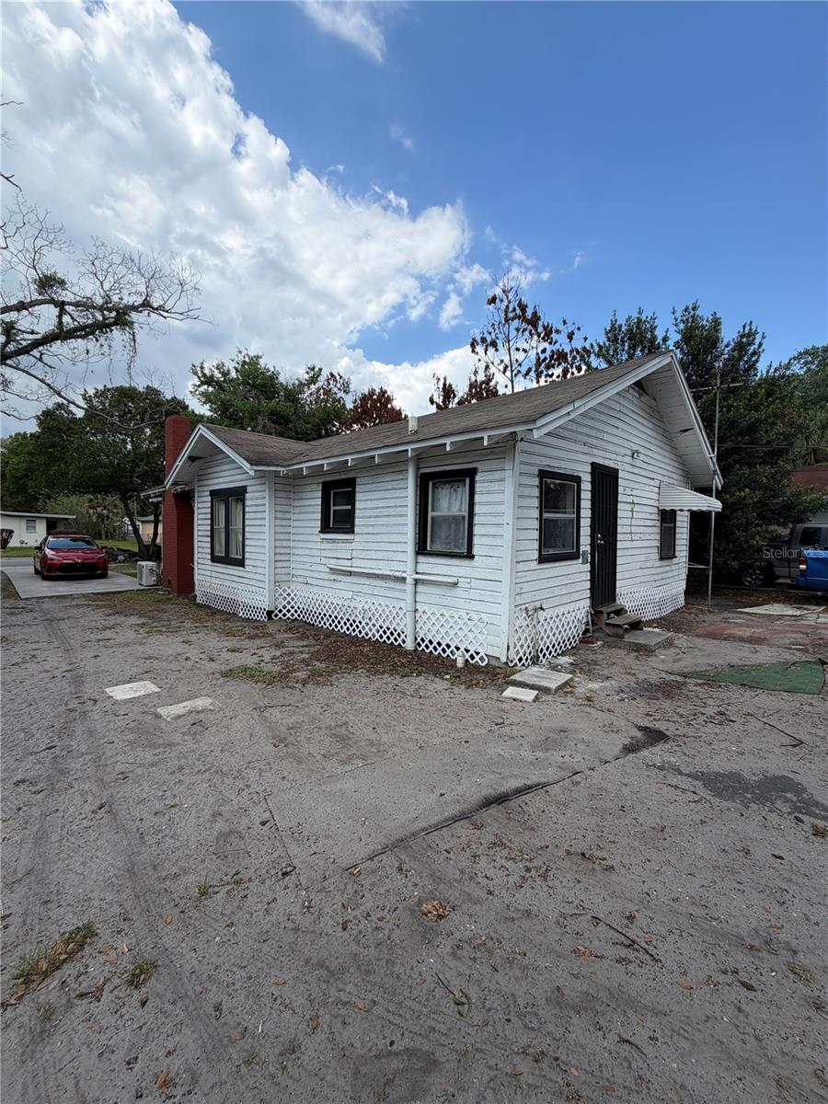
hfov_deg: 85.7
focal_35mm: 14
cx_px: 414
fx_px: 446
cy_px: 552
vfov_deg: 102.1
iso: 20
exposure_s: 1/770
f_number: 2.2
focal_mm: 2.22
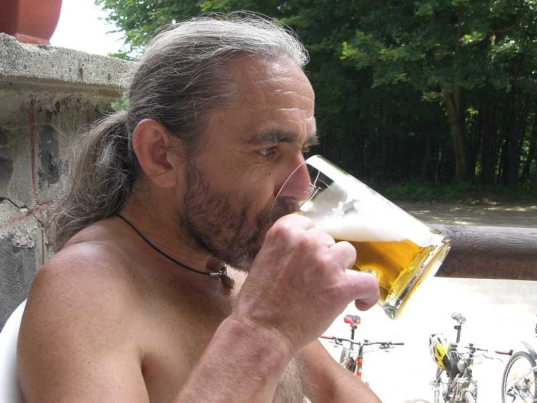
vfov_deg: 37.7
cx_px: 268
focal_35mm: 38
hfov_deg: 49.0
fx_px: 589
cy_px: 202
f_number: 3.1
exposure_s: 1/125
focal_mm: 6.3
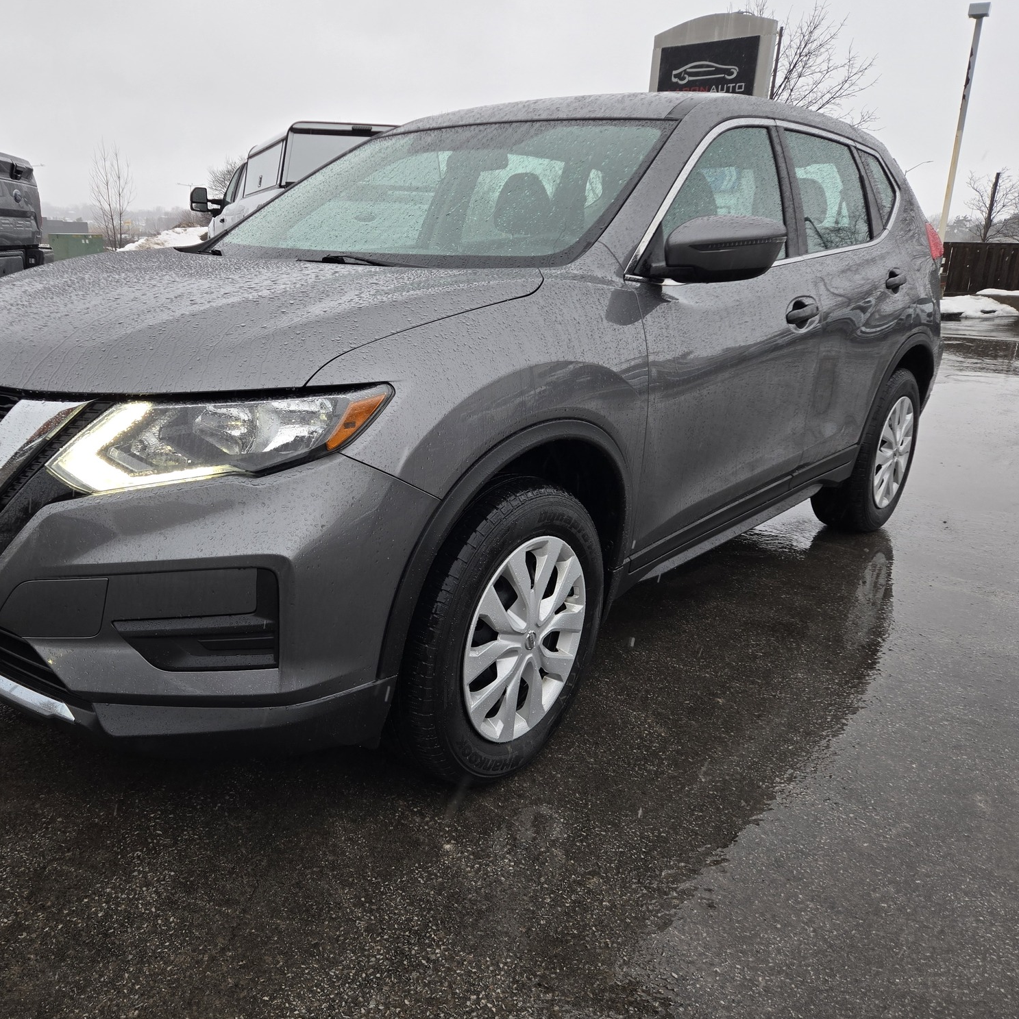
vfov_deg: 57.3
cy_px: 495
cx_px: 372
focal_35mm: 28
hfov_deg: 56.5
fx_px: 933
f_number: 1.8
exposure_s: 1/180
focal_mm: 5.4
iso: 64
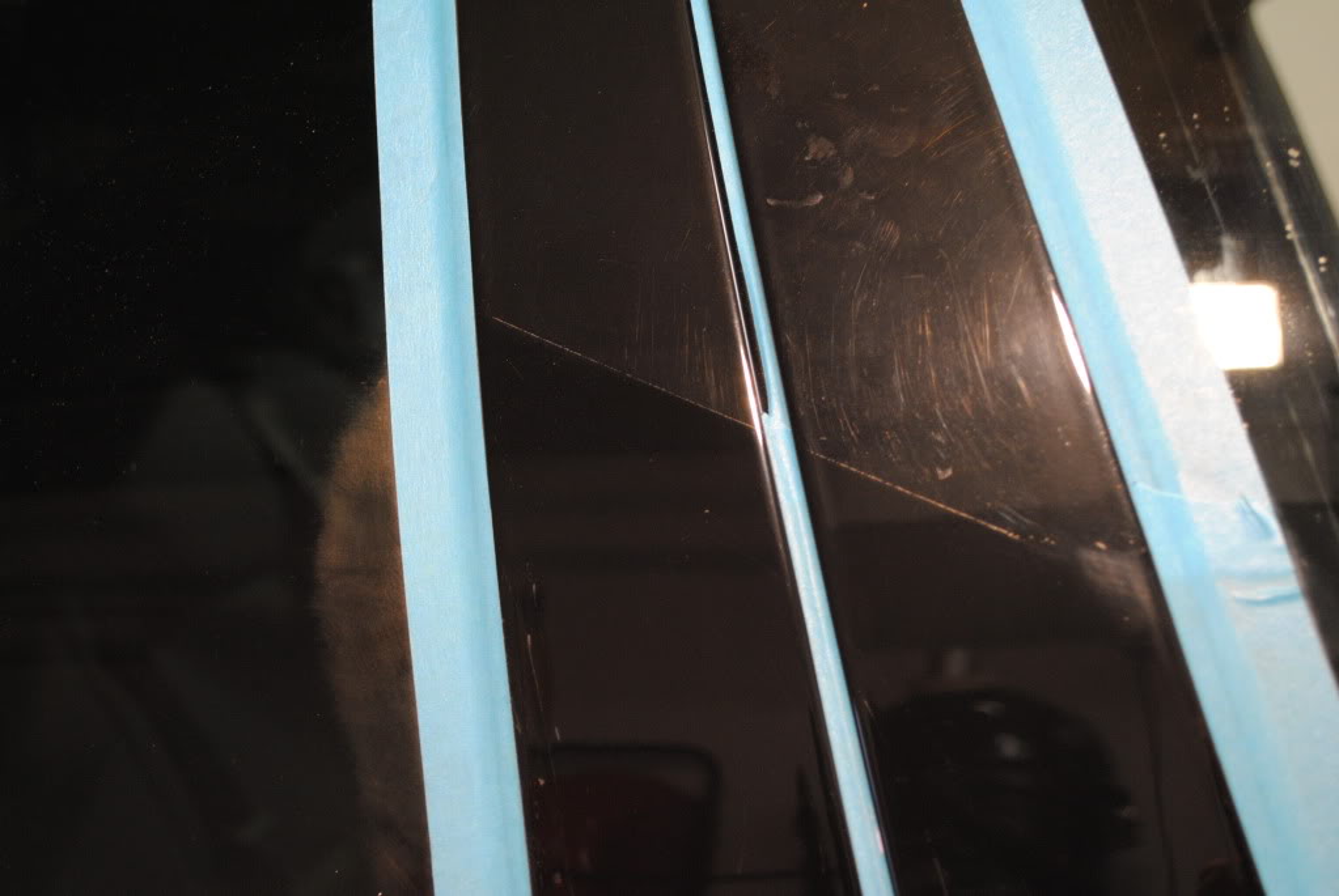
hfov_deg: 37.8
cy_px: 448
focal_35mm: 52
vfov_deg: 25.8
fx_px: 1955
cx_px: 670
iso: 560
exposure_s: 1/30
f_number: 5
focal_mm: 35
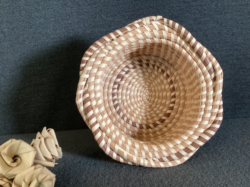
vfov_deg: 45.4
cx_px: 125
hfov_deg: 58.3
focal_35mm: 31
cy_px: 94
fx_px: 224
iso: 200
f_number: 2.4
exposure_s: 1/60
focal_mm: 3.3
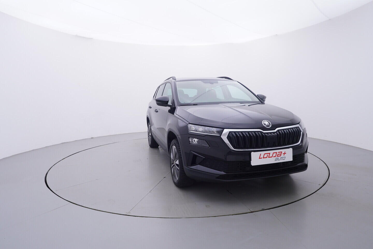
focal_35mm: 22
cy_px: 124
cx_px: 186
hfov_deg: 77.3
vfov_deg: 56.2
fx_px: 233
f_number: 5
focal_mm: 15
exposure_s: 1/80
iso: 200
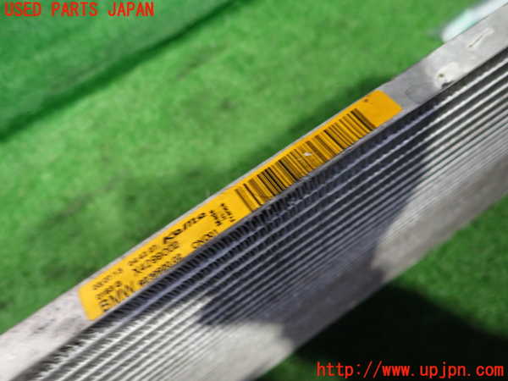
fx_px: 367
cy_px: 190
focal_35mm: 25
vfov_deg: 54.9
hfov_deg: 69.4
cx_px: 254
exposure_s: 1/30
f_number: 2
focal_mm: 4.5
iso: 500
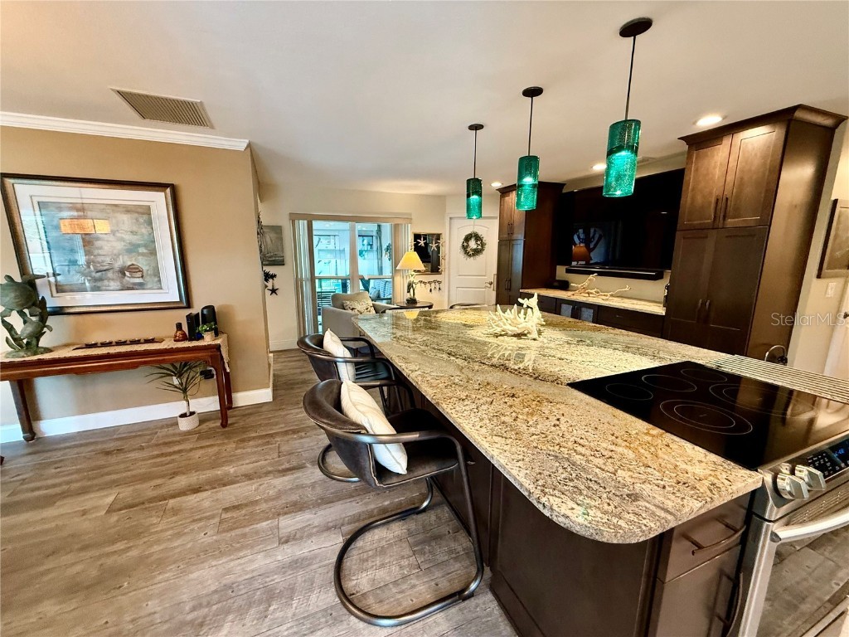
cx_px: 424
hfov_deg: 102.1
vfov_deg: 85.7
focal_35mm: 14
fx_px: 343
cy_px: 318
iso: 320
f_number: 2.2
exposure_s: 1/60
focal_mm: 2.22
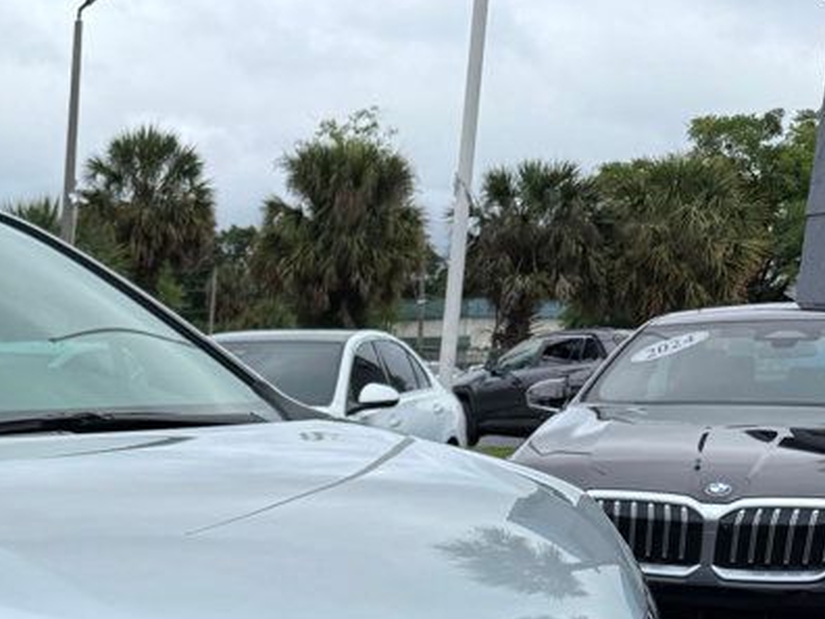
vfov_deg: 21.8
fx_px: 1478
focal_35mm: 62
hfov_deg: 28.3
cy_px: 759
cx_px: -85
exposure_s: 1/1770
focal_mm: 6.76
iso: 80
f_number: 1.78
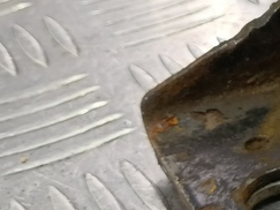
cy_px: -13
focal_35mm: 97
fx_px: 784
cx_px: 568
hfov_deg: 15.7
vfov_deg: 14.9
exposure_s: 1/50
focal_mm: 4.11
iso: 178
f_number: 1.6
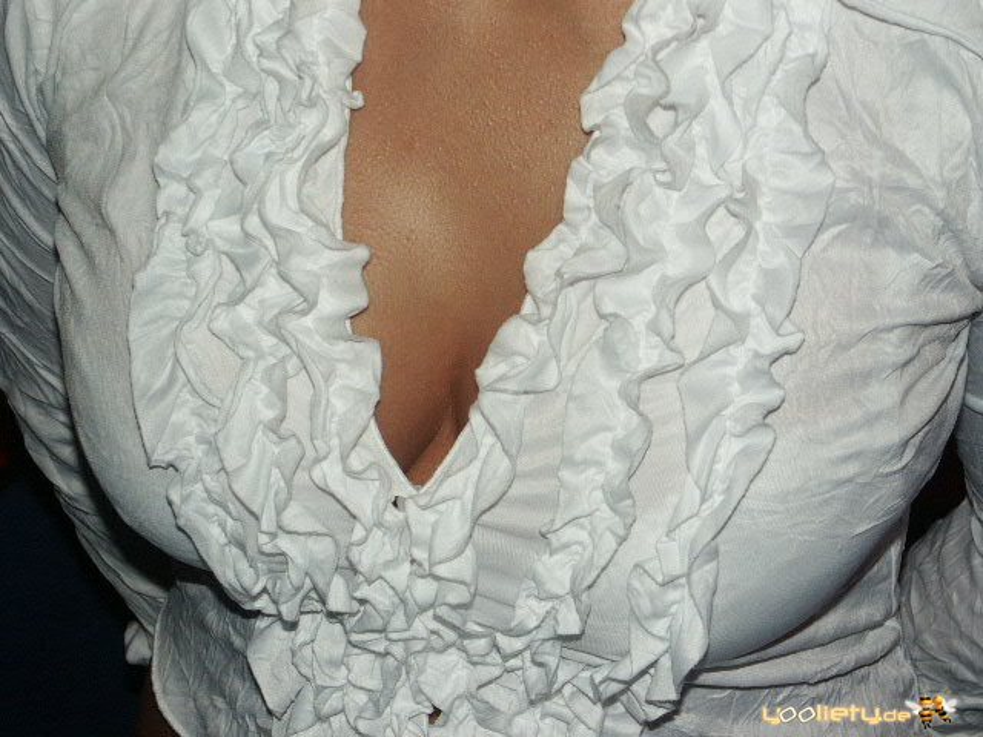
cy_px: 368
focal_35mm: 82
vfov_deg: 18.0
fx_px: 2329
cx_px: 492
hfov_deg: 23.8
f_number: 4.5
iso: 200
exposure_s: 1/60
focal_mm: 20.34
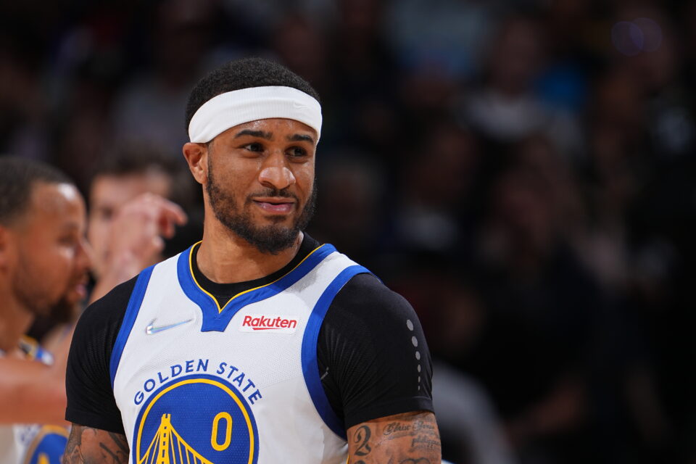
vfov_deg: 1.5
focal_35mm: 900
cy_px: 232
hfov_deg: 2.3
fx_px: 17399
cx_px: 348
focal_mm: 600
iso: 160
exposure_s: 1/400
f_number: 6.3
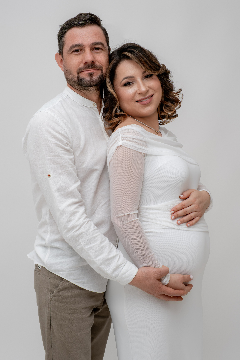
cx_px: 120
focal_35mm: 45
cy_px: 180
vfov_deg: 43.6
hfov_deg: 29.9
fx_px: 450
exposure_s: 1/200
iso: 1000
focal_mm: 30
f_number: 6.4
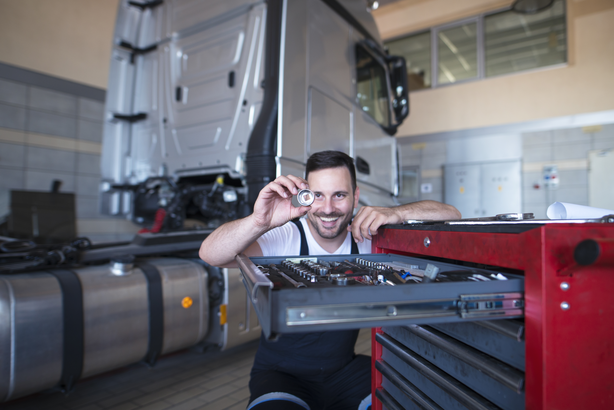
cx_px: 307
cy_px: 205
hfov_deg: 84.0
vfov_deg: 62.0
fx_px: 341
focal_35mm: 20
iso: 250
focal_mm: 20
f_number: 2
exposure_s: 1/125
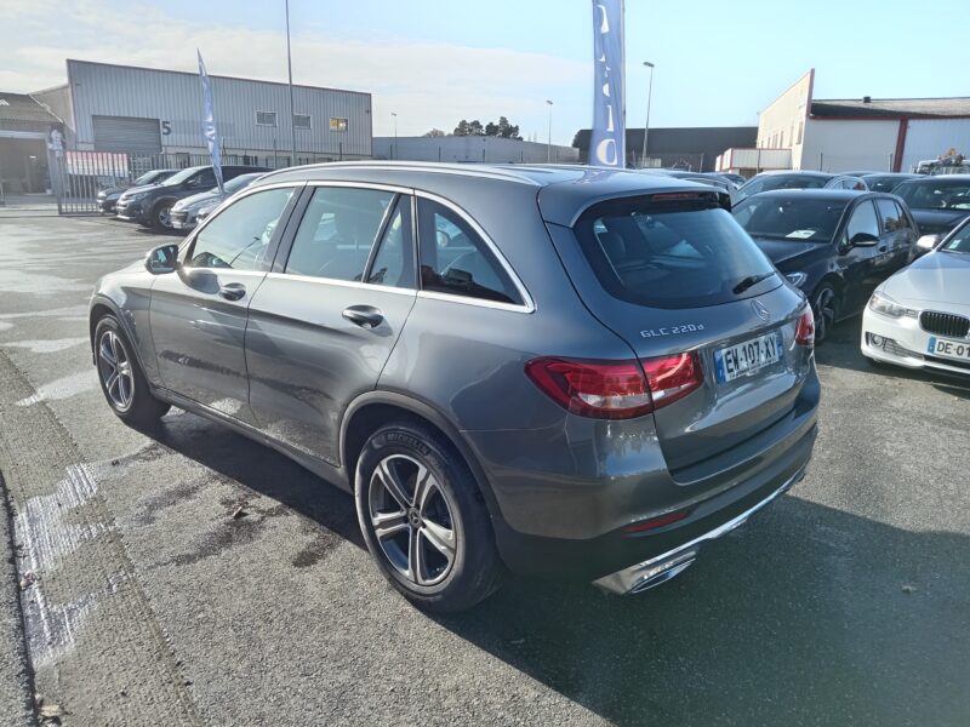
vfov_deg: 54.9
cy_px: 364
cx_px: 485
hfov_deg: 69.4
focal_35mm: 25
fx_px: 701
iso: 100
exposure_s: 1/234
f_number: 1.8
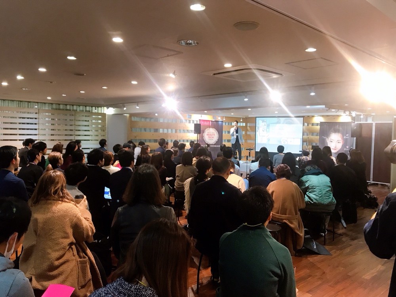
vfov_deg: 49.7
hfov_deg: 63.4
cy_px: 148
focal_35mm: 28
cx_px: 198
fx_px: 320
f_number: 1.8
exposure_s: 1/20
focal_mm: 3.99
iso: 40
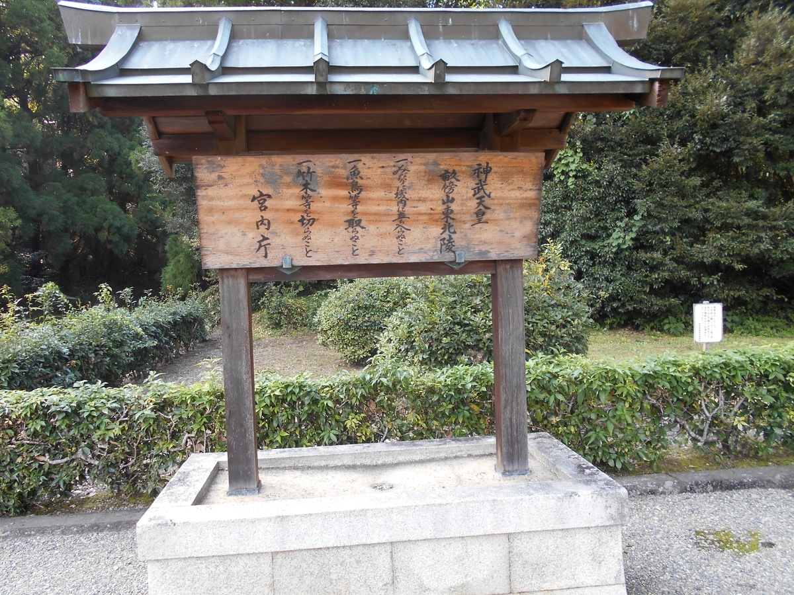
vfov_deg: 53.1
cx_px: 397
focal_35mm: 26
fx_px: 596
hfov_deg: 67.3
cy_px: 298
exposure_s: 1/40
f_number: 3.2
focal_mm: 4.6
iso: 80
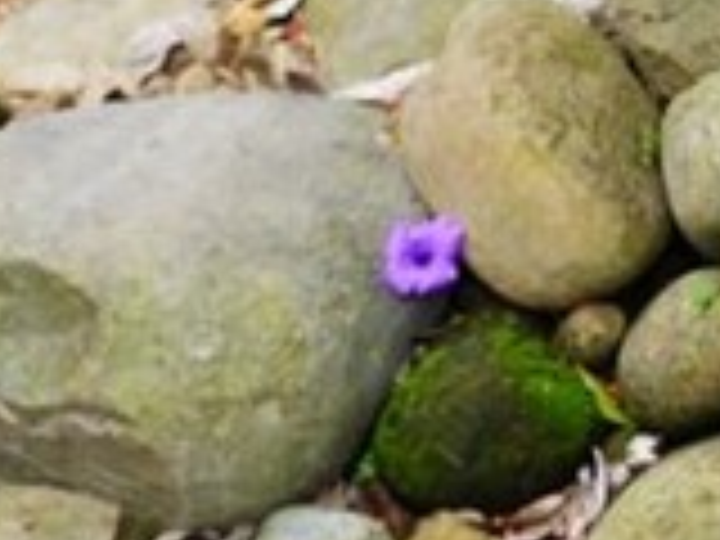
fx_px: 2226
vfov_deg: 13.5
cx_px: 1094
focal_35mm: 107
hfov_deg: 16.6
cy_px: -108
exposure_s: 1/125
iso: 160
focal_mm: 21
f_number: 4.5
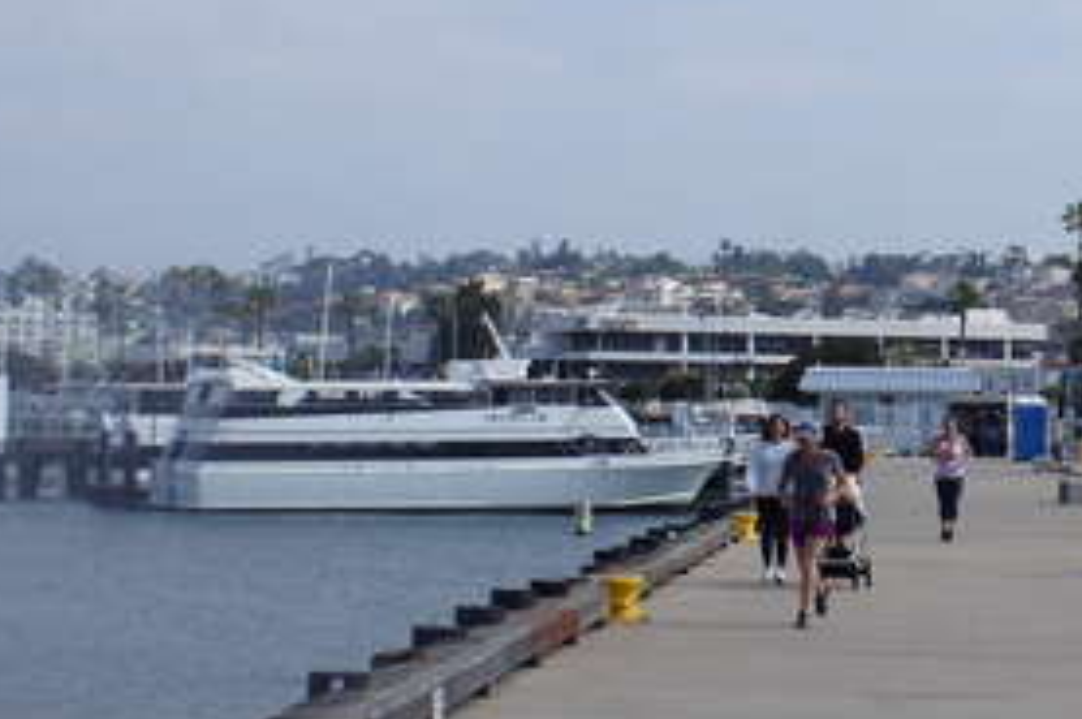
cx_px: 1125
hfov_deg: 15.4
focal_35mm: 130
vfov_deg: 10.5
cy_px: 148
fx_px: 3903
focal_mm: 30
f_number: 11
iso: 100
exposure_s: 1/200
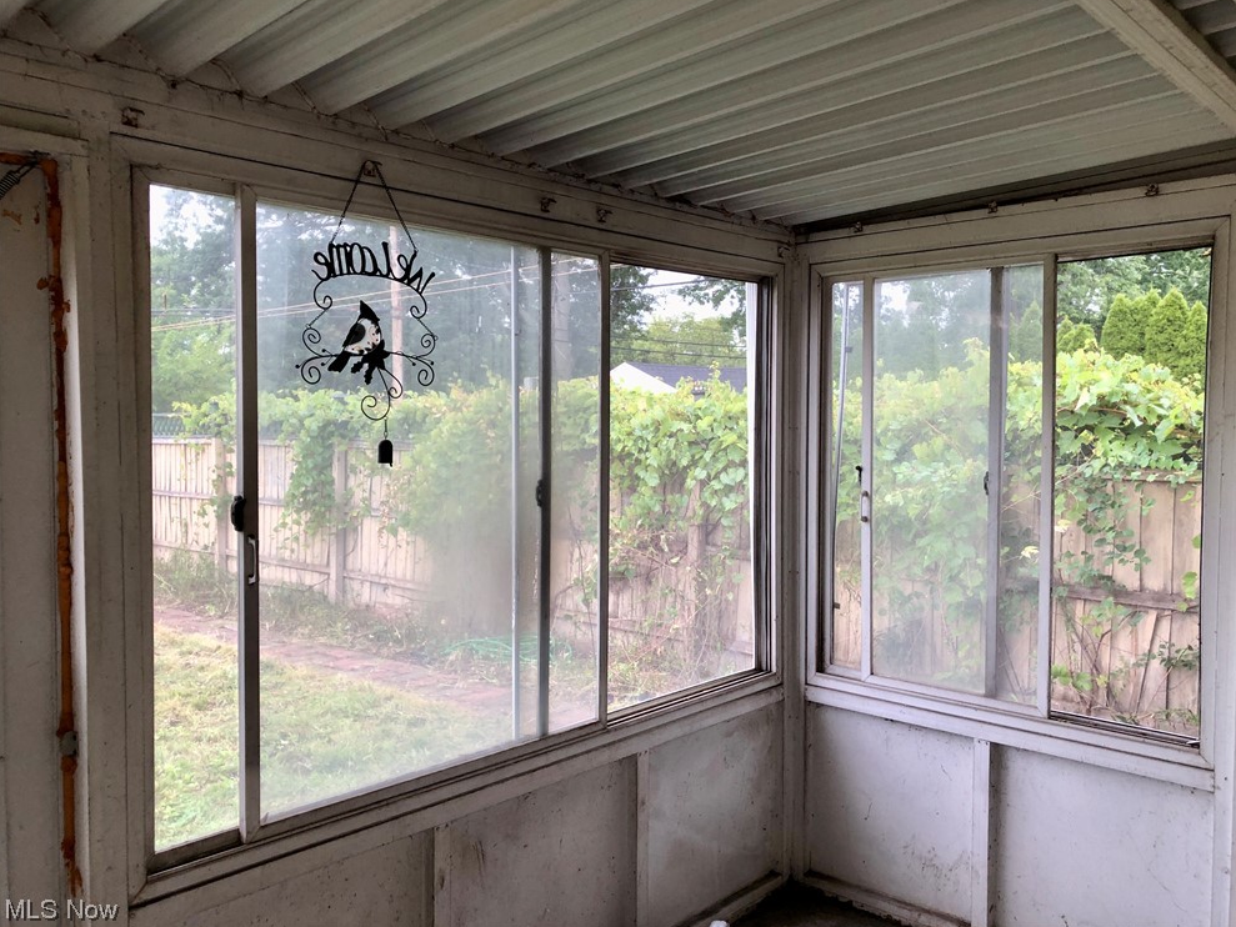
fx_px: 1036
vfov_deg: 48.2
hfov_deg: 61.6
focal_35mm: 29
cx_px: 637
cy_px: 451
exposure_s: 1/40
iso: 25
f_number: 1.8
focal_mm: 3.99
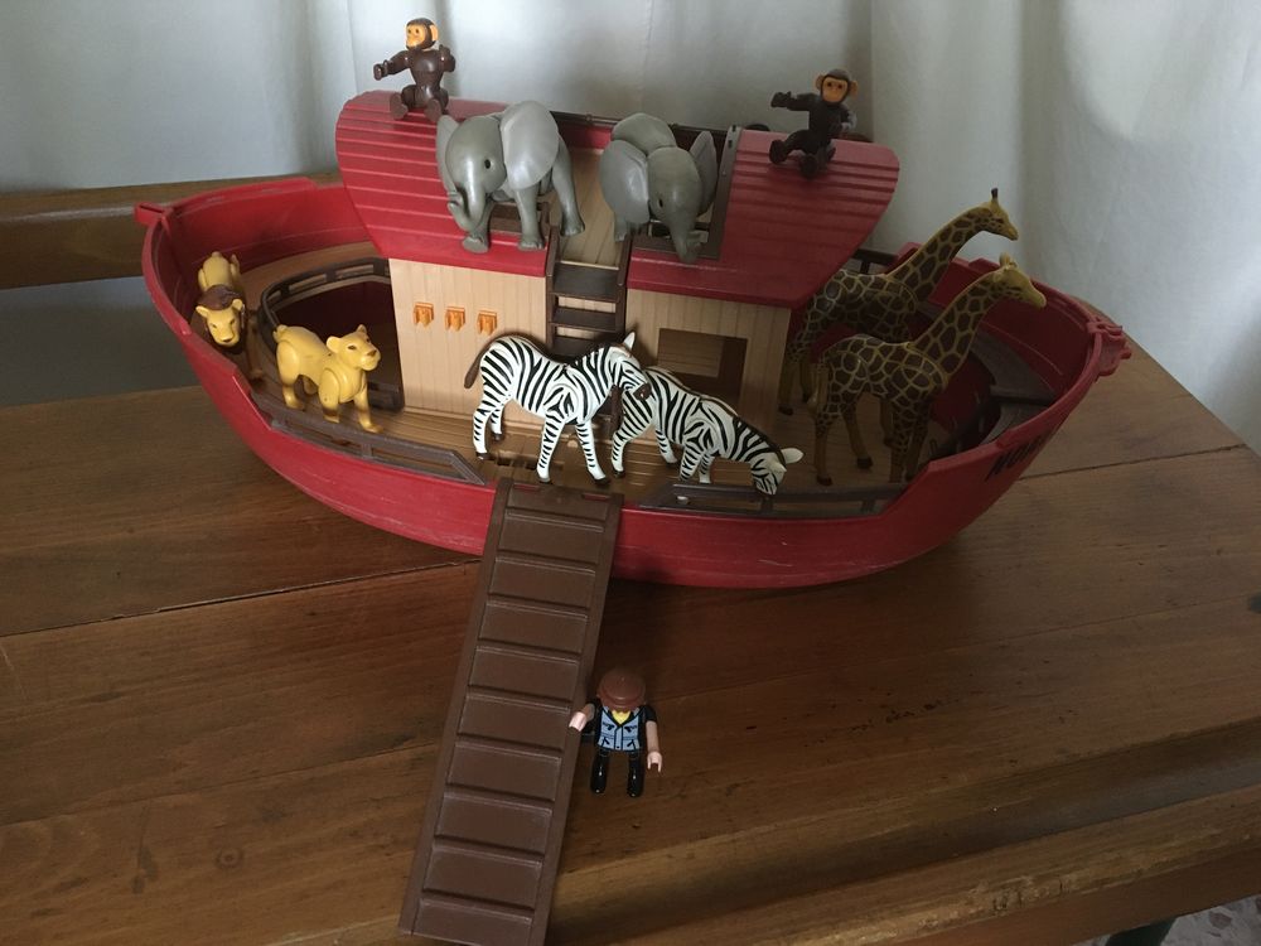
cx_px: 630
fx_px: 1056
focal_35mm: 29
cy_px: 473
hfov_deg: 61.7
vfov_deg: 48.2
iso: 400
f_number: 2.2
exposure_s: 1/17
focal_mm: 4.15
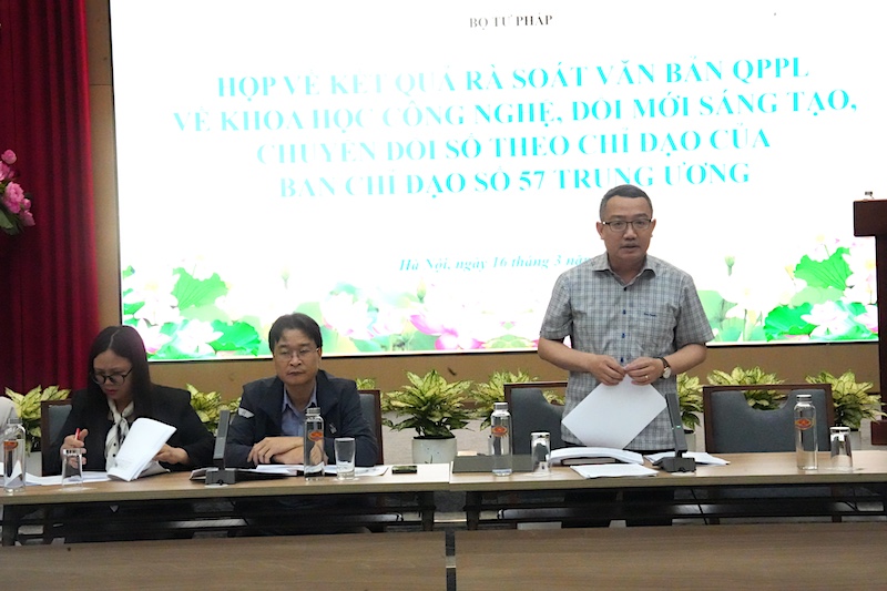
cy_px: 296
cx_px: 444
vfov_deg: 19.4
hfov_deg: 28.8
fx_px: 1724
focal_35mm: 70
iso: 32000
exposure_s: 1/160
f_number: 22
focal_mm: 70
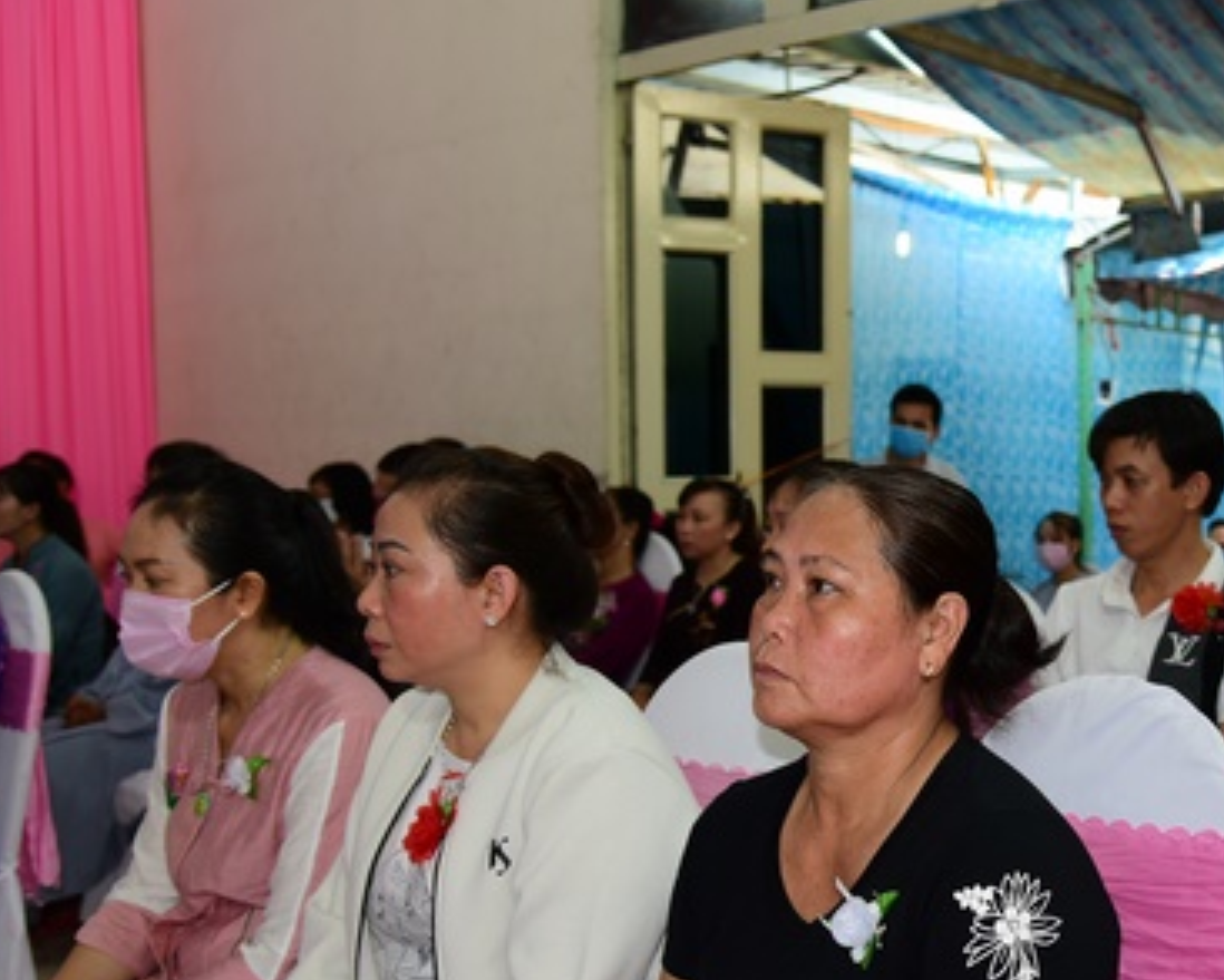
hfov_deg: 35.5
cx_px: 1063
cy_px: 602
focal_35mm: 50
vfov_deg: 30.2
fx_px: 1812
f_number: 4
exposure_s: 1/60
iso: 320
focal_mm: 30
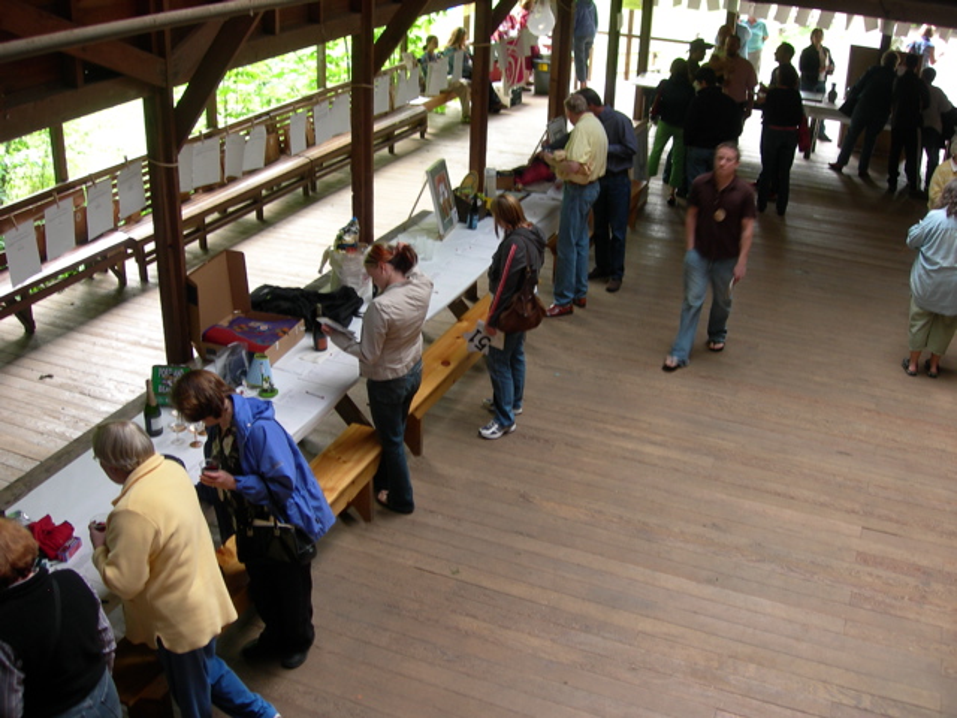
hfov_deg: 49.0
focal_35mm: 38
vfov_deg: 37.7
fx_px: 1051
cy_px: 359
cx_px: 478
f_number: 2.8
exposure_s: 1/13.1
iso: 50
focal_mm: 7.8
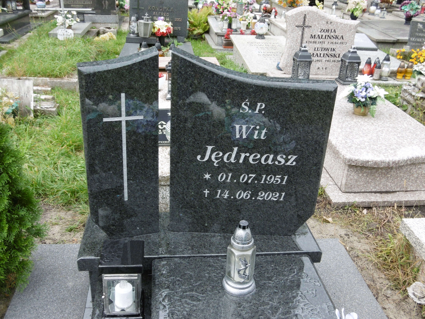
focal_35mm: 38
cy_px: 160
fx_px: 467
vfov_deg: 37.7
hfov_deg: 49.0
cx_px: 212
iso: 100
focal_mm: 6.8
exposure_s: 1/125
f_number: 3.7
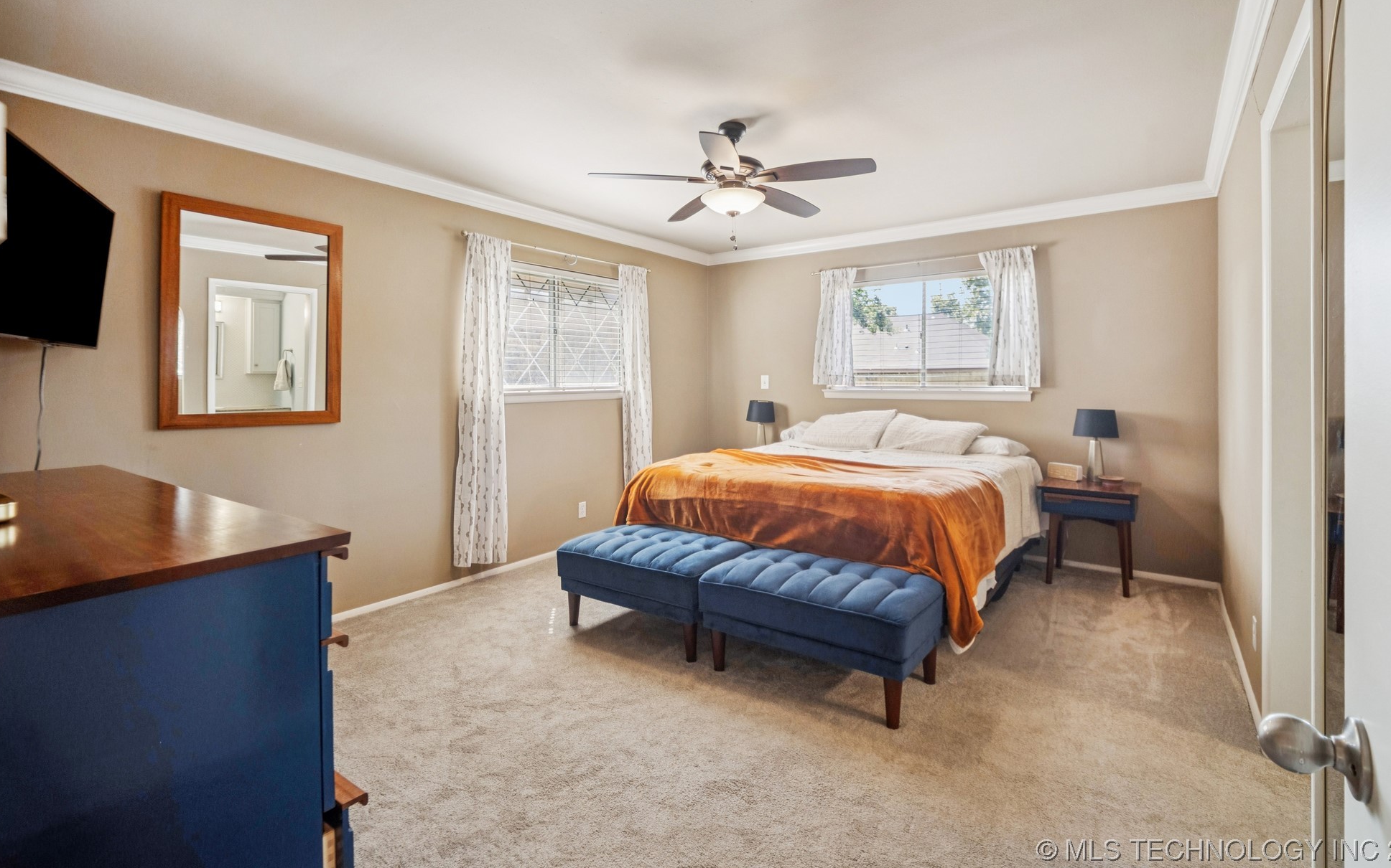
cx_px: 722
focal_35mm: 15
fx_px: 569
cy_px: 391
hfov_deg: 101.4
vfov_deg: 74.6
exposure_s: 1/100
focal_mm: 14
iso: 640
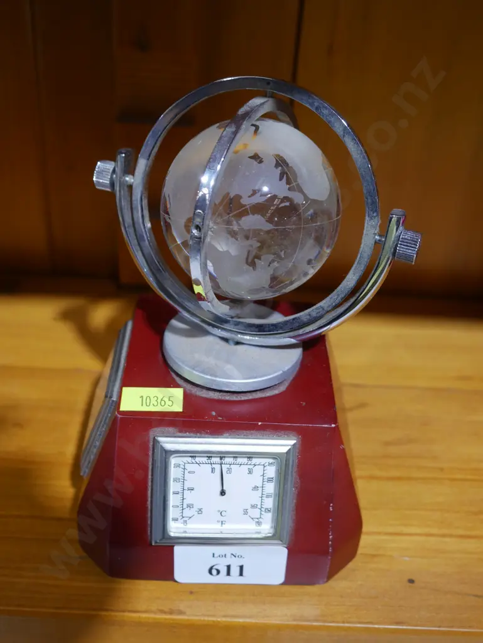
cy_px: 322
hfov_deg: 34.4
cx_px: 242
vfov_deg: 44.8
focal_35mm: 42
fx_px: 781
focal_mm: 21
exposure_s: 1/60
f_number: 4.6
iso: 800
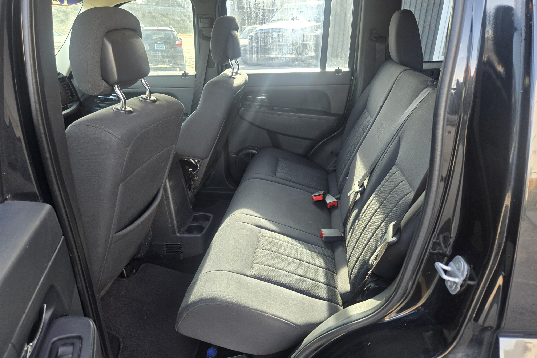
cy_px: 181
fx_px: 358
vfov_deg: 53.1
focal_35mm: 24
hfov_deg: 73.7
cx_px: 269
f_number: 1.8
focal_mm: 5.4
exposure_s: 1/180
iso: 100
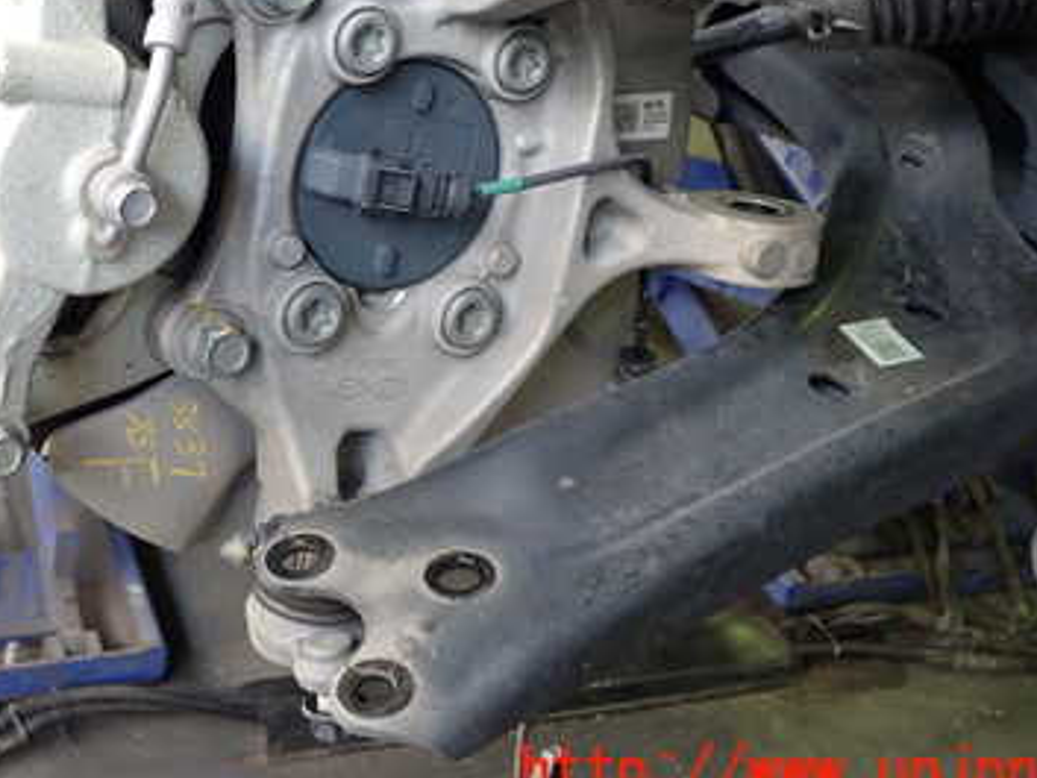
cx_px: 303
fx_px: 1528
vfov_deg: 28.0
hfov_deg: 36.9
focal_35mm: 51
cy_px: 150
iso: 200
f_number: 2.3
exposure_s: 1/30
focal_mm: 5.4
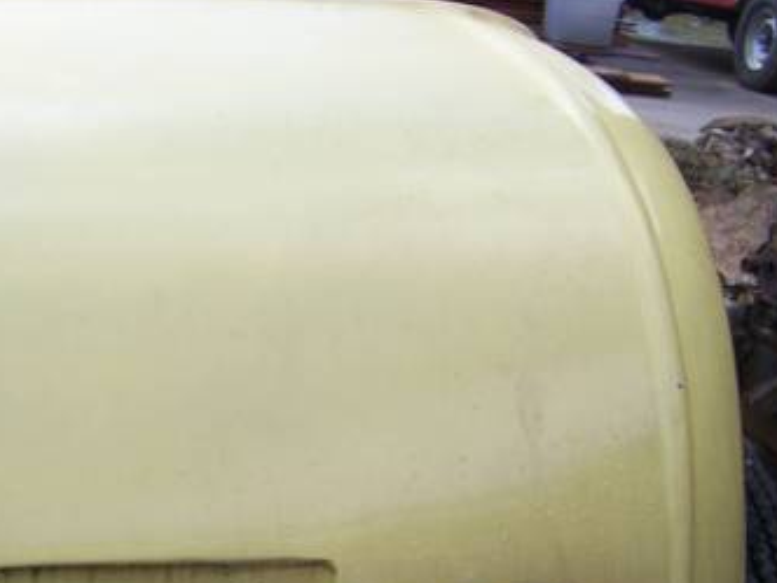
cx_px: 89
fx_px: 1459
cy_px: 393
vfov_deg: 22.5
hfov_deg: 28.7
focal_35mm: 65
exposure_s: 1/500
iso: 64
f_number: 2.8
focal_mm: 5.85
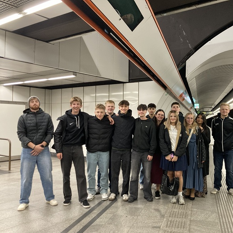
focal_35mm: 34
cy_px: 120
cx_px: 158
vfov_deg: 48.4
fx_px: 259
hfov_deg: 47.6
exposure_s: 1/50
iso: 320
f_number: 1.8
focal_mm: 3.99
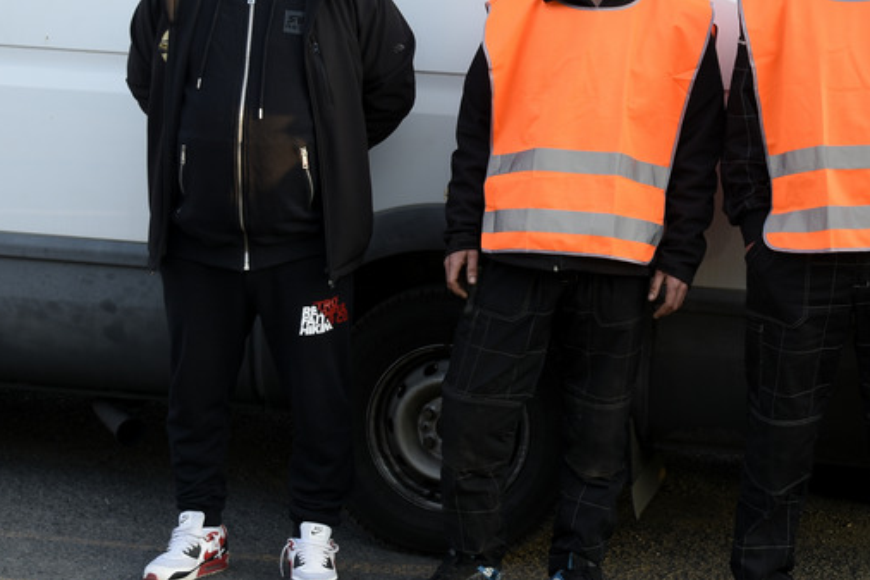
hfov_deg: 25.3
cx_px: 664
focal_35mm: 79
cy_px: 161
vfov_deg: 17.2
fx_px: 1908
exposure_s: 1/125
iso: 100
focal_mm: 26
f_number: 4
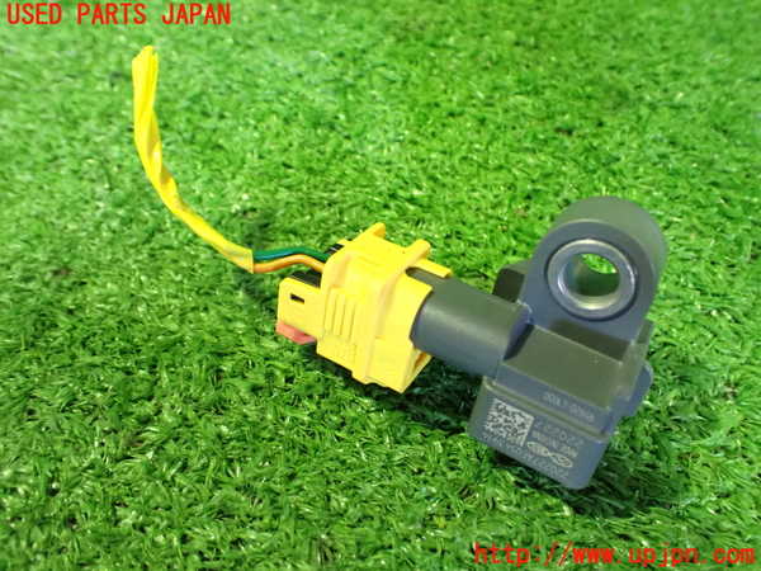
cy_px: 286
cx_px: 380
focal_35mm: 30
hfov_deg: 60.0
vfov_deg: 46.8
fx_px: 660
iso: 1250
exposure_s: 1/30
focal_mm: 5.4
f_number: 2.3
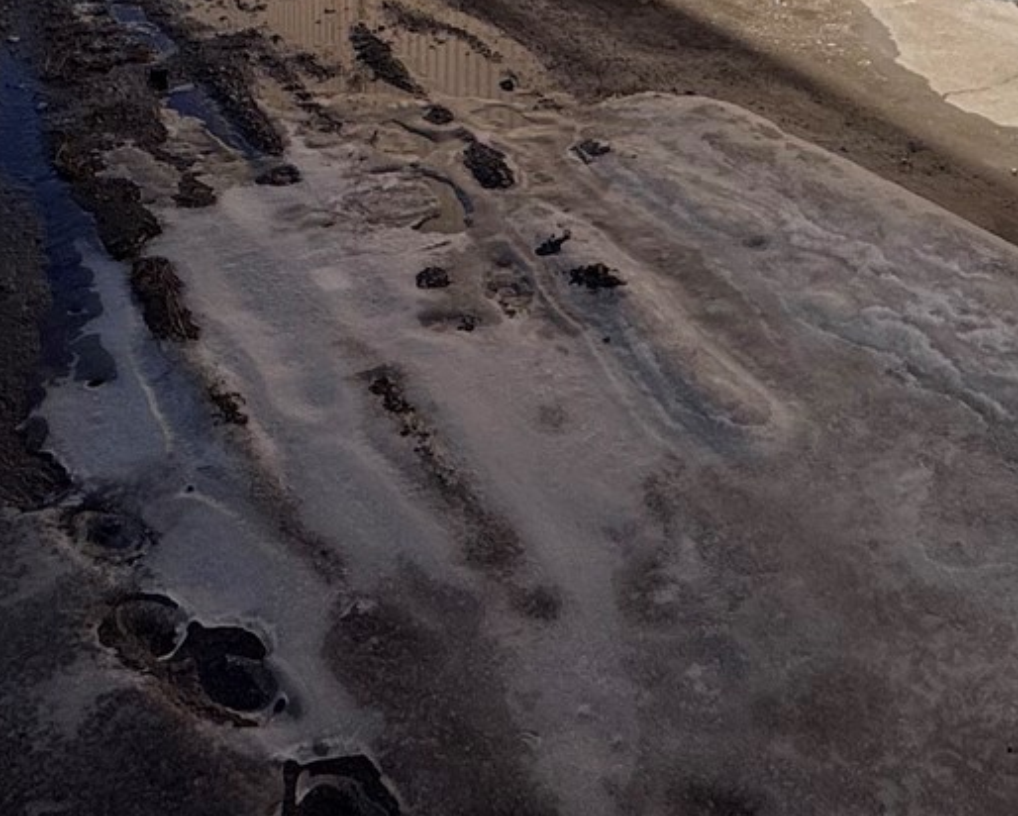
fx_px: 1538
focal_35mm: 51
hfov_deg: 35.9
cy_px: -341
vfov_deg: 24.5
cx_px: 749
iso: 32
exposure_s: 1/3906
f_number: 2.2
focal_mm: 2.22
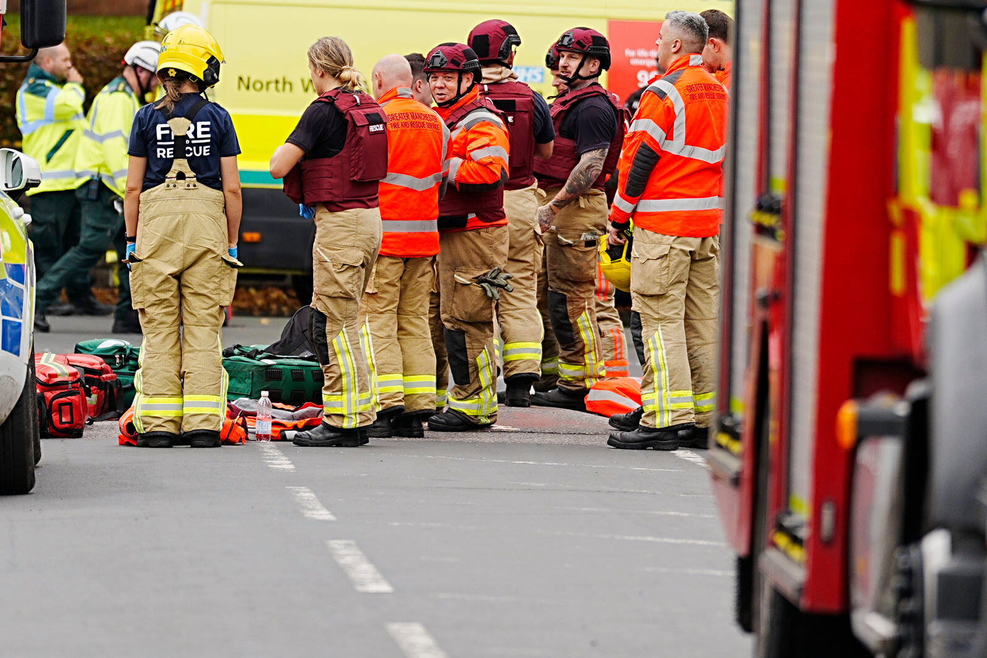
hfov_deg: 4.7
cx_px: 469
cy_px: 224
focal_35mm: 438
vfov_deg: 3.1
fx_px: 12006
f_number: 2.8
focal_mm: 200
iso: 250
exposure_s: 1/1000
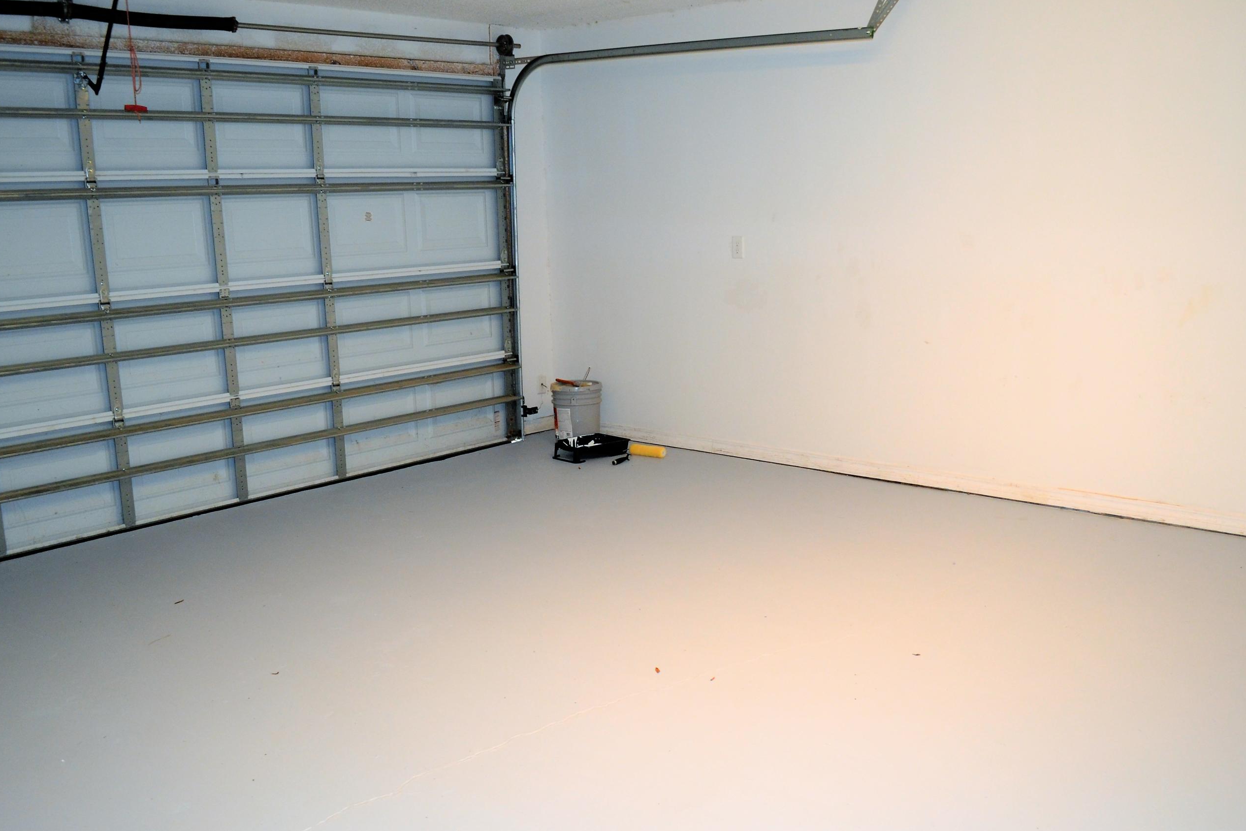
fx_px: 1108
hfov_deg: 58.5
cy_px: 467
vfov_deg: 41.1
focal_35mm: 32
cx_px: 703
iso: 720
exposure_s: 1/60
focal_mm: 18
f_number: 3.5
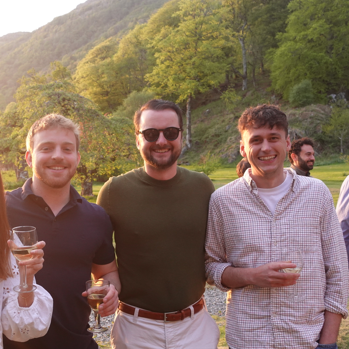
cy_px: 175
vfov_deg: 37.6
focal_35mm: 45
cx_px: 130
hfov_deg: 37.3
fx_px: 513
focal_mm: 13.58
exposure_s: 1/200
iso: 800
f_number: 4
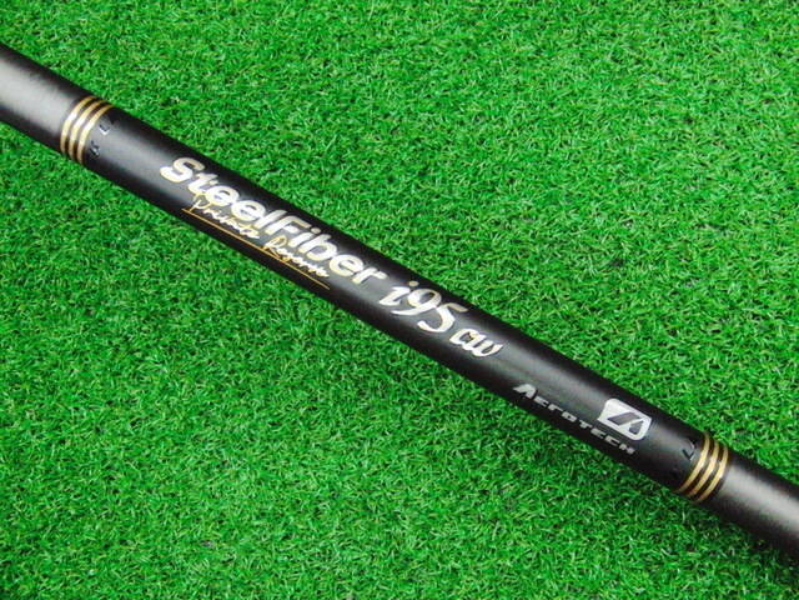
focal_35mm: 37
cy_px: 300
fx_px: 854
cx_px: 400
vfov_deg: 38.7
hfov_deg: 50.1
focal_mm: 6.42
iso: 3200
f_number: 3.6
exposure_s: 1/200
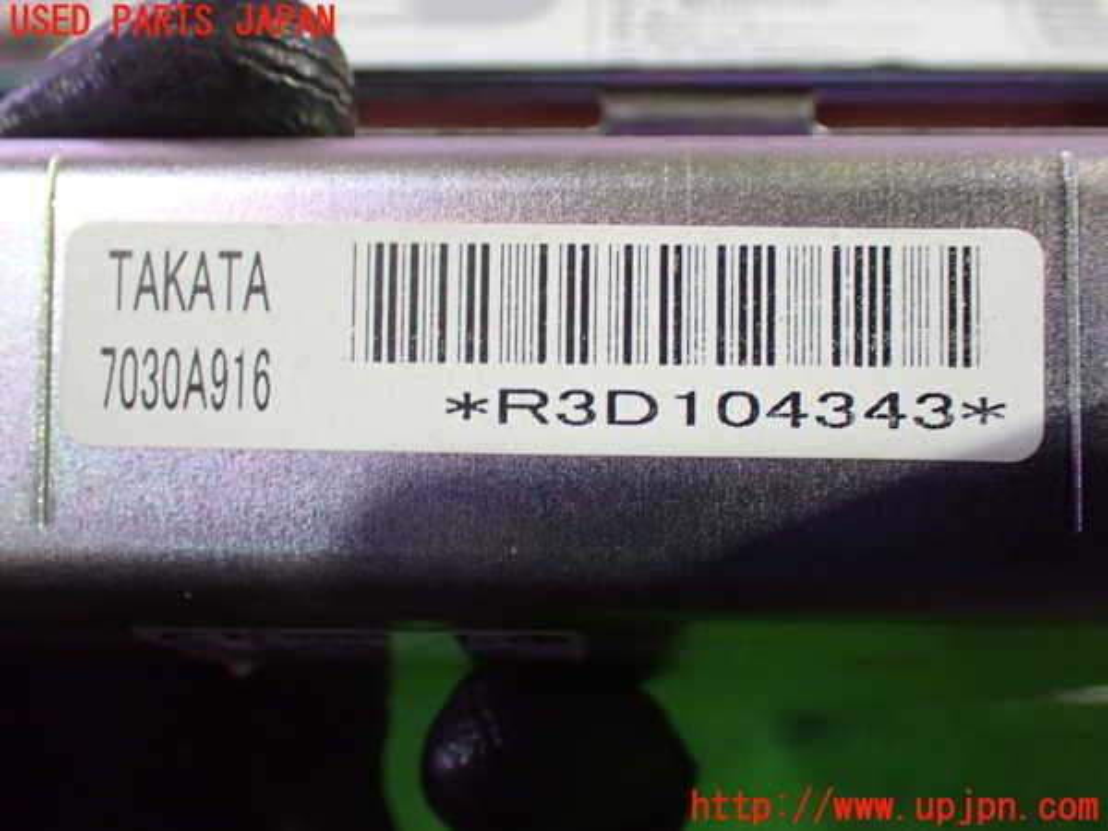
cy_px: 416
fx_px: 1216
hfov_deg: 49.0
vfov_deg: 37.7
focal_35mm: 38
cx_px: 554
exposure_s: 1/50
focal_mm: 6.83
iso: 800
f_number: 2.7
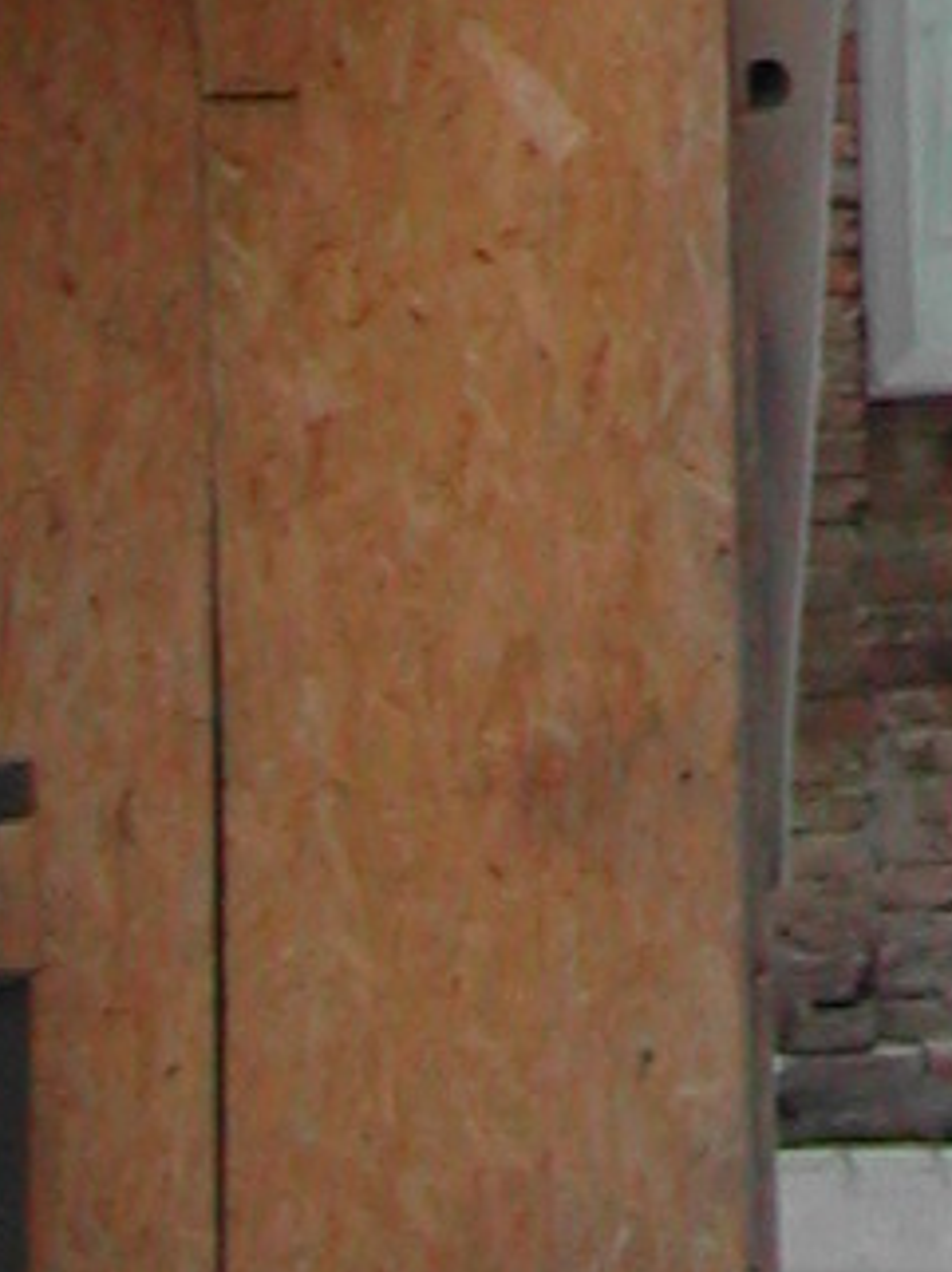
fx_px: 8886
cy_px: -1876
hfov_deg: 6.0
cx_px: 2026
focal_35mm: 242
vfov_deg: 7.6
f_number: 2.8
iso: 100
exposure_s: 1/42.6
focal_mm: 8
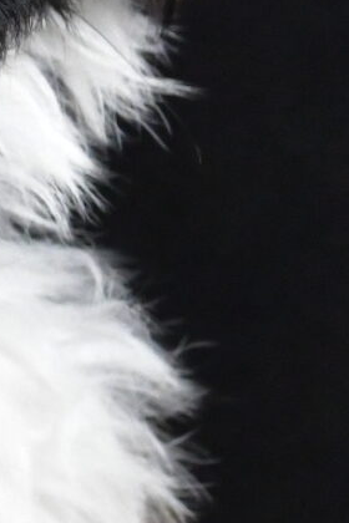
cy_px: 274
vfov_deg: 8.0
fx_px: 3722
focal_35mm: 256
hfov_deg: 5.2
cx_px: -590
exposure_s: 1/400
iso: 6400
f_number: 11
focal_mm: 28
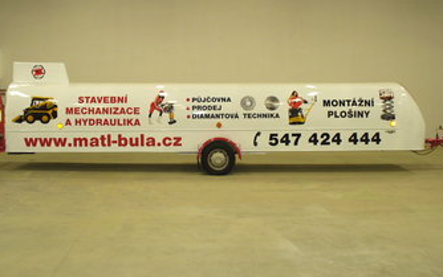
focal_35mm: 47
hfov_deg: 42.6
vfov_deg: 27.4
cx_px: 218
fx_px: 568
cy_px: 115
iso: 200
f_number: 2.8
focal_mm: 6.1
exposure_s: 1/30
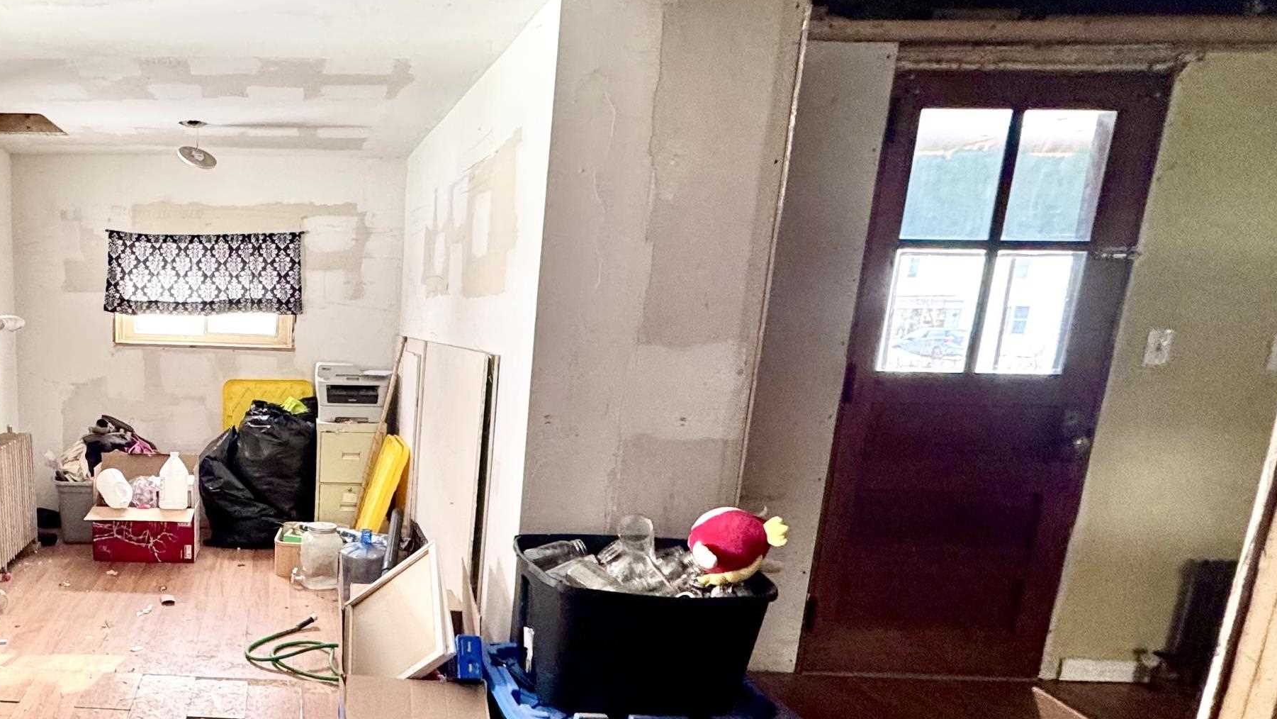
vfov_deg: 43.5
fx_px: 880
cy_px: 503
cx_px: 240
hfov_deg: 64.9
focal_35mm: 26
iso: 320
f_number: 2.2
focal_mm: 2.22
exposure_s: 1/99
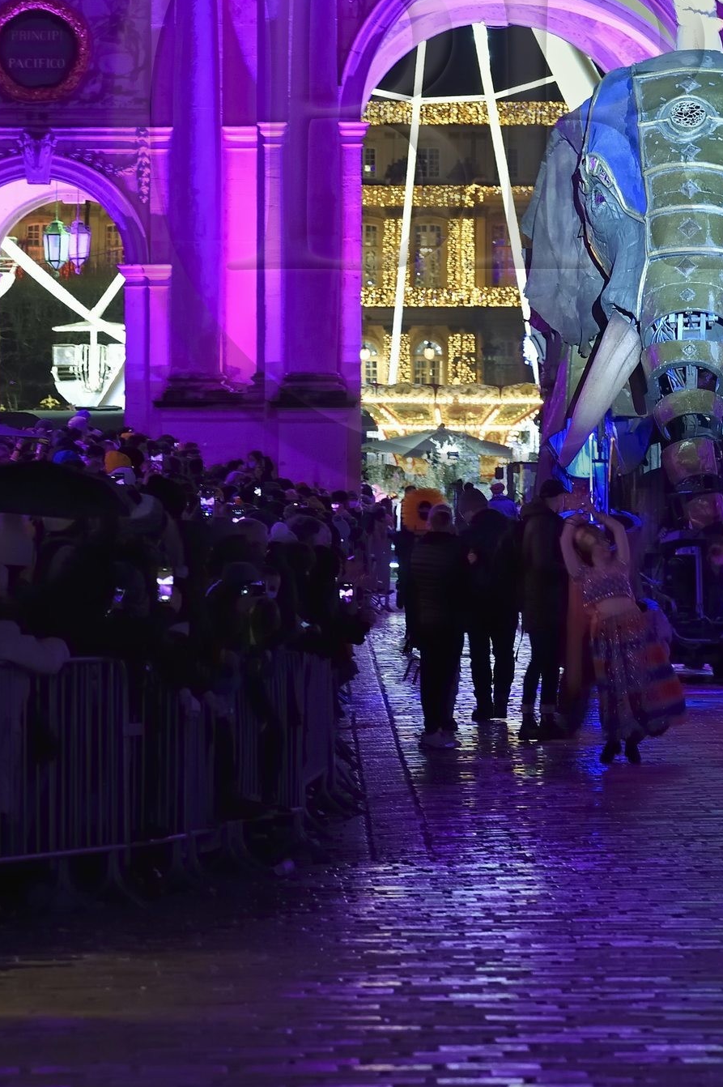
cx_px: 485
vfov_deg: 9.5
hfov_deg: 6.4
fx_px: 6485
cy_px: 121
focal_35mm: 215
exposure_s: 1/15
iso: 1600
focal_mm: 120
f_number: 6.3
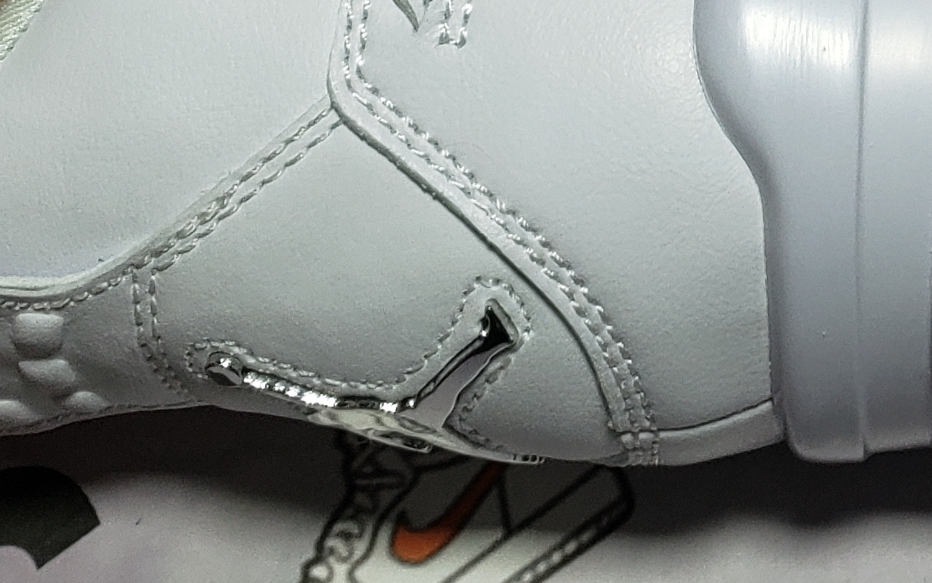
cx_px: 1176
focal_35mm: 100
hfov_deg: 19.4
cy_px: -600
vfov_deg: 11.7
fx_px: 2541
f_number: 1.5
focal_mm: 4.3
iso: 50
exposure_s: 1/752
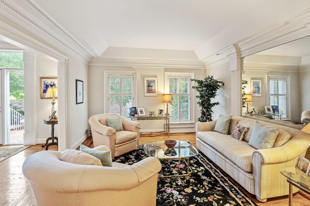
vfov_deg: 64.2
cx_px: 164
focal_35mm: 19
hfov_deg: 86.8
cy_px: 88
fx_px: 164
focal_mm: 16
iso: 250
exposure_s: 1/5
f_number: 8
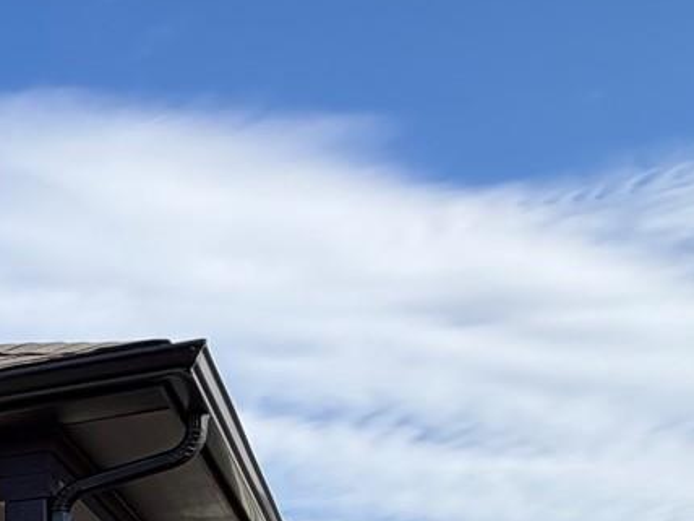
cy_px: 682
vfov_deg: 20.1
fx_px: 1343
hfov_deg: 18.7
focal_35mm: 67
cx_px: -689
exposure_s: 1/770
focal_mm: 2.22
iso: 25
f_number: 2.2
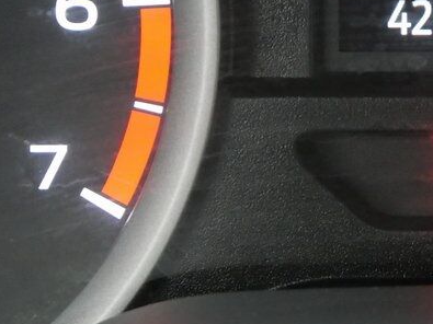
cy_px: -10
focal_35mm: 166
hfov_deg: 11.7
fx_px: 2076
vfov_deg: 8.9
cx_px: 469
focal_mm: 32
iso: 3200
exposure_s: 1/50
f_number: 5.6
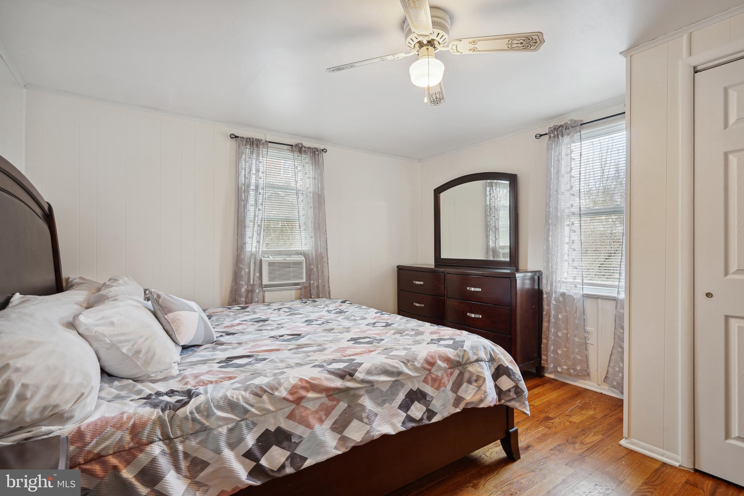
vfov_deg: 73.7
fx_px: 331
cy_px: 248
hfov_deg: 96.7
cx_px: 372
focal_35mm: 16
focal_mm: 16
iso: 200
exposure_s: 1/4
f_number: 8
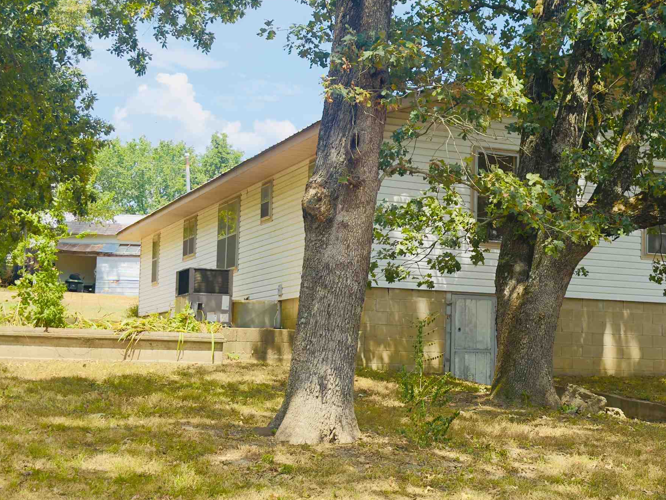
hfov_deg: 31.0
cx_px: 444
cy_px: 276
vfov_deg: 23.6
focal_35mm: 62
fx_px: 1193
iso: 100
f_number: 1.78
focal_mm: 6.76
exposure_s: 1/1264
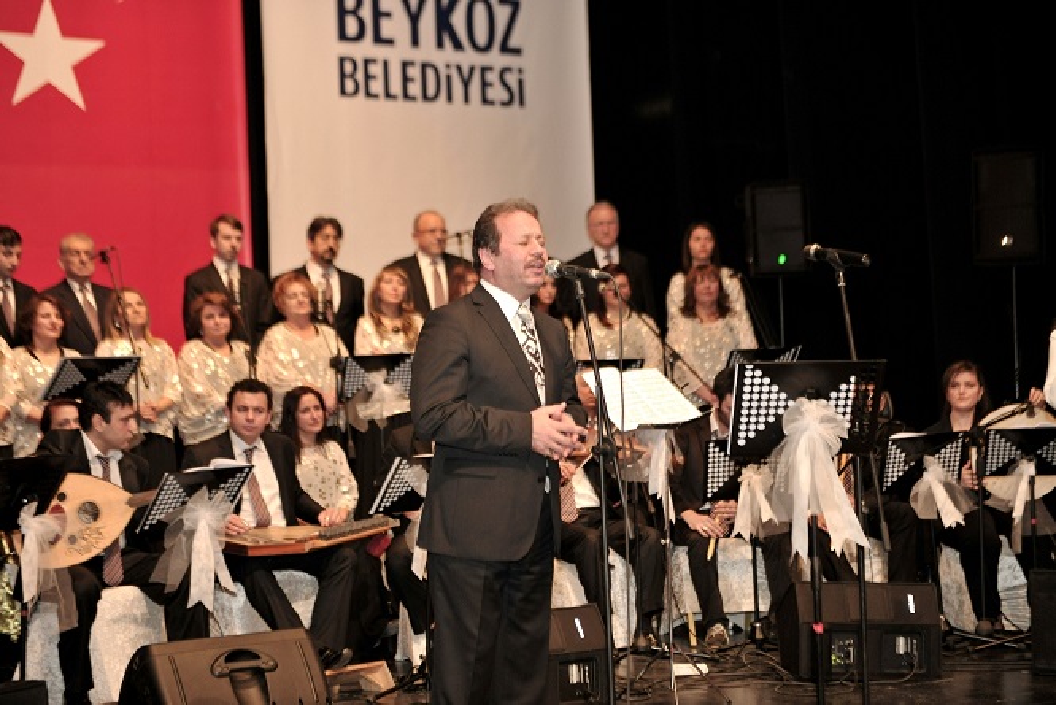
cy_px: 352
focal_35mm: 70
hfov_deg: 28.8
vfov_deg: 19.5
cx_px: 528
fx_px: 2054
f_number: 2.8
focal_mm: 70
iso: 500
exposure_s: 1/80
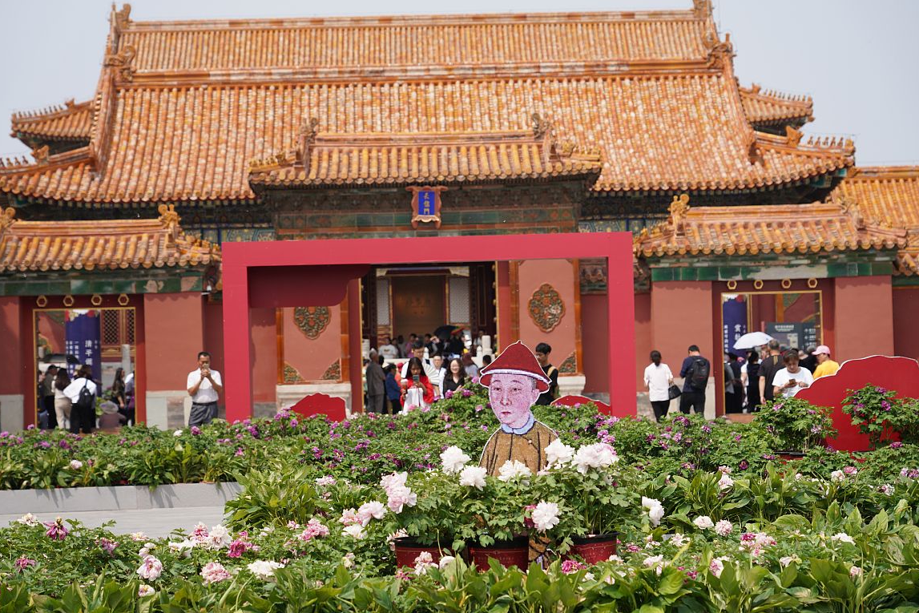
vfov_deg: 15.0
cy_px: 319
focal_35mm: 91
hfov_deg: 22.4
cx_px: 463
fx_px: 2323
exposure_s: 1/500
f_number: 5.6
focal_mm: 87
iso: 100
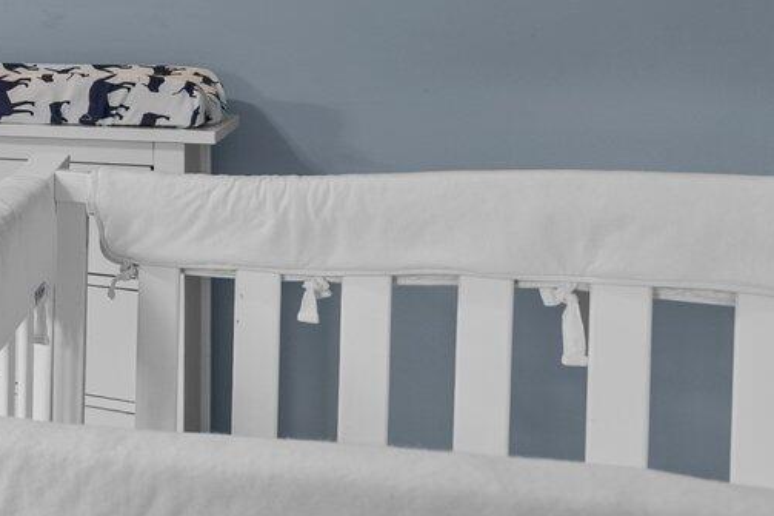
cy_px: 26
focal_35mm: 57
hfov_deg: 19.2
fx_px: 1225
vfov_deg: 23.0
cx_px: -786
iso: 250
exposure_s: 1/2.5
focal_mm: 14
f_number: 8
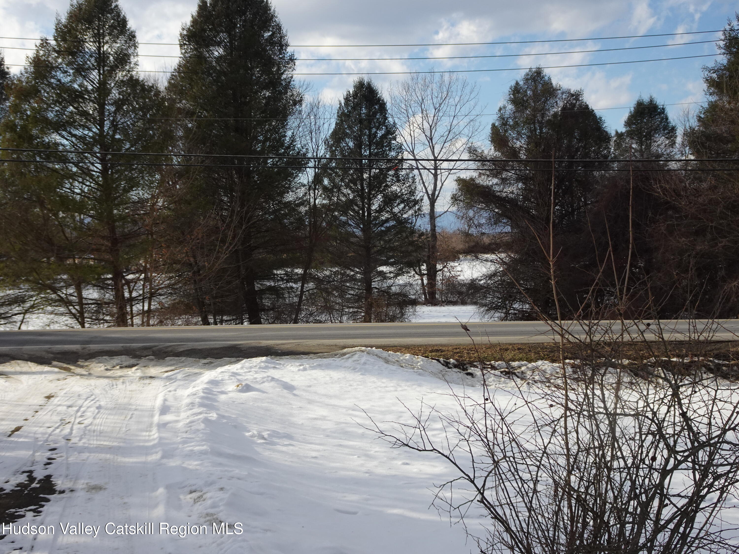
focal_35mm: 46
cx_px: 370
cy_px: 277
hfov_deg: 41.2
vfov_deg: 31.5
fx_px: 982
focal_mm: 7.53
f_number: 4.5
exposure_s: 1/640
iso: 80
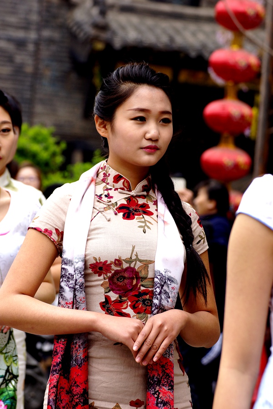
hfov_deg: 7.6
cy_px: 204
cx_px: 136
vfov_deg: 11.4
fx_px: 2047
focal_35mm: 180
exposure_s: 1/250
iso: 200
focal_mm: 120
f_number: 5.6
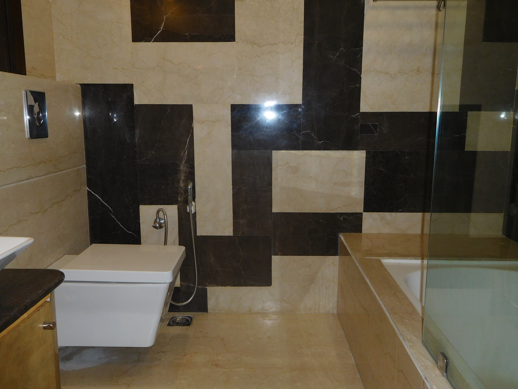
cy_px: 194
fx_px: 419
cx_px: 259
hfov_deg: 63.4
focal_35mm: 28
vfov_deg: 49.7
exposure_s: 1/30
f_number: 3.5
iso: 200
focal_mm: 5
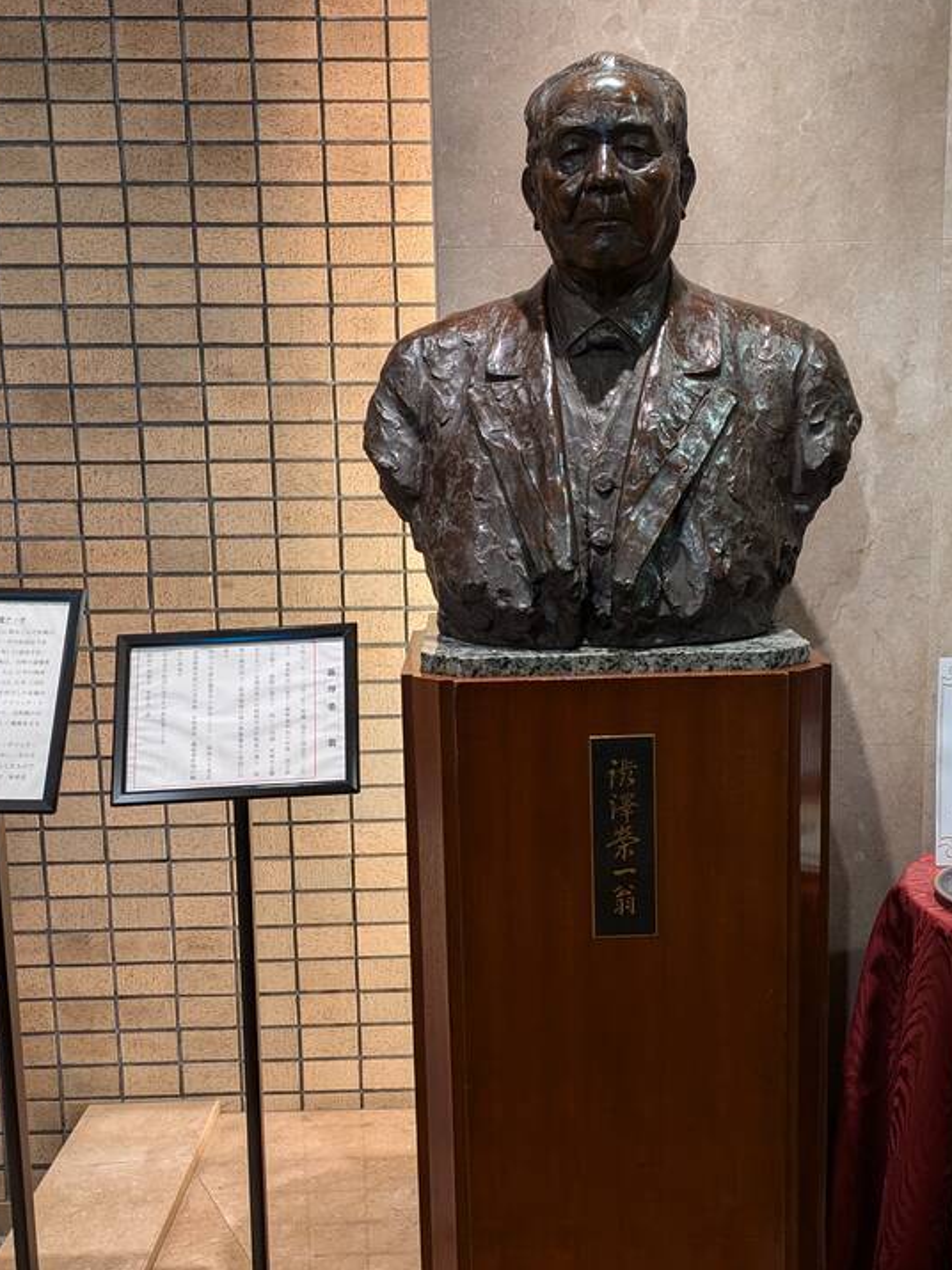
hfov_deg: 34.3
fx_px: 1541
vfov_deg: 44.7
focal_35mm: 42
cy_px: 695
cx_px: 559
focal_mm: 5.43
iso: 103
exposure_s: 1/25
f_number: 1.89
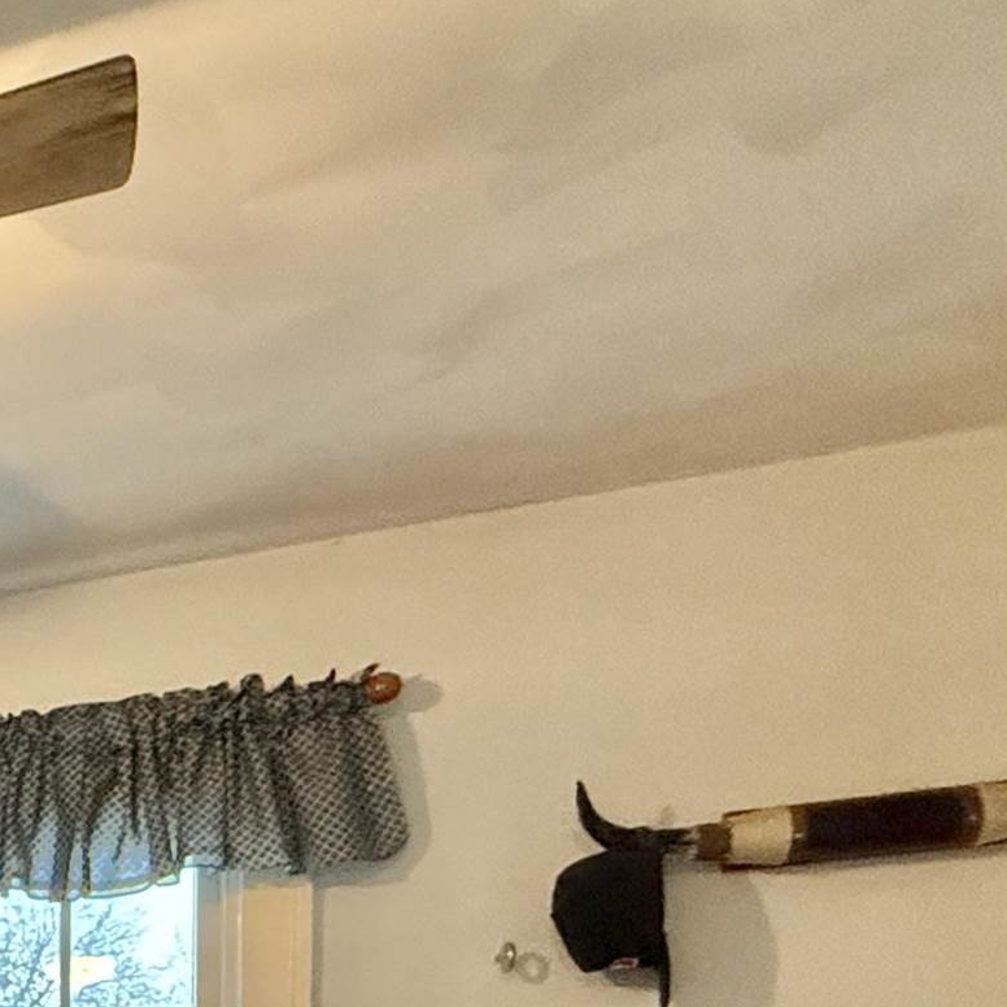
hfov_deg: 20.4
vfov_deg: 30.3
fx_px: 1613
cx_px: -916
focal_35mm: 49
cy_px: 1159
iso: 640
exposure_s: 1/60
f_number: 2.2
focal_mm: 2.22
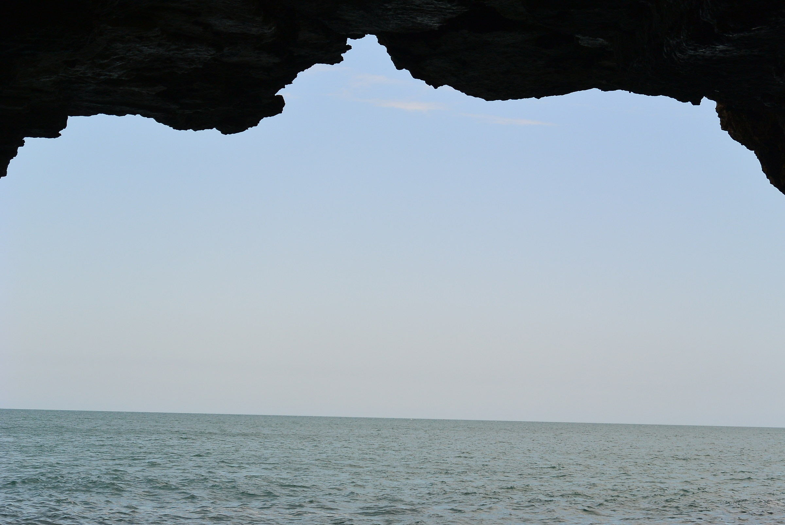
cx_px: 392
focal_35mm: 74
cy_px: 262
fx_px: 1615
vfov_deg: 18.5
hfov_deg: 27.3
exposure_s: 1/400
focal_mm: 27.5
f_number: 5.6
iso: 100
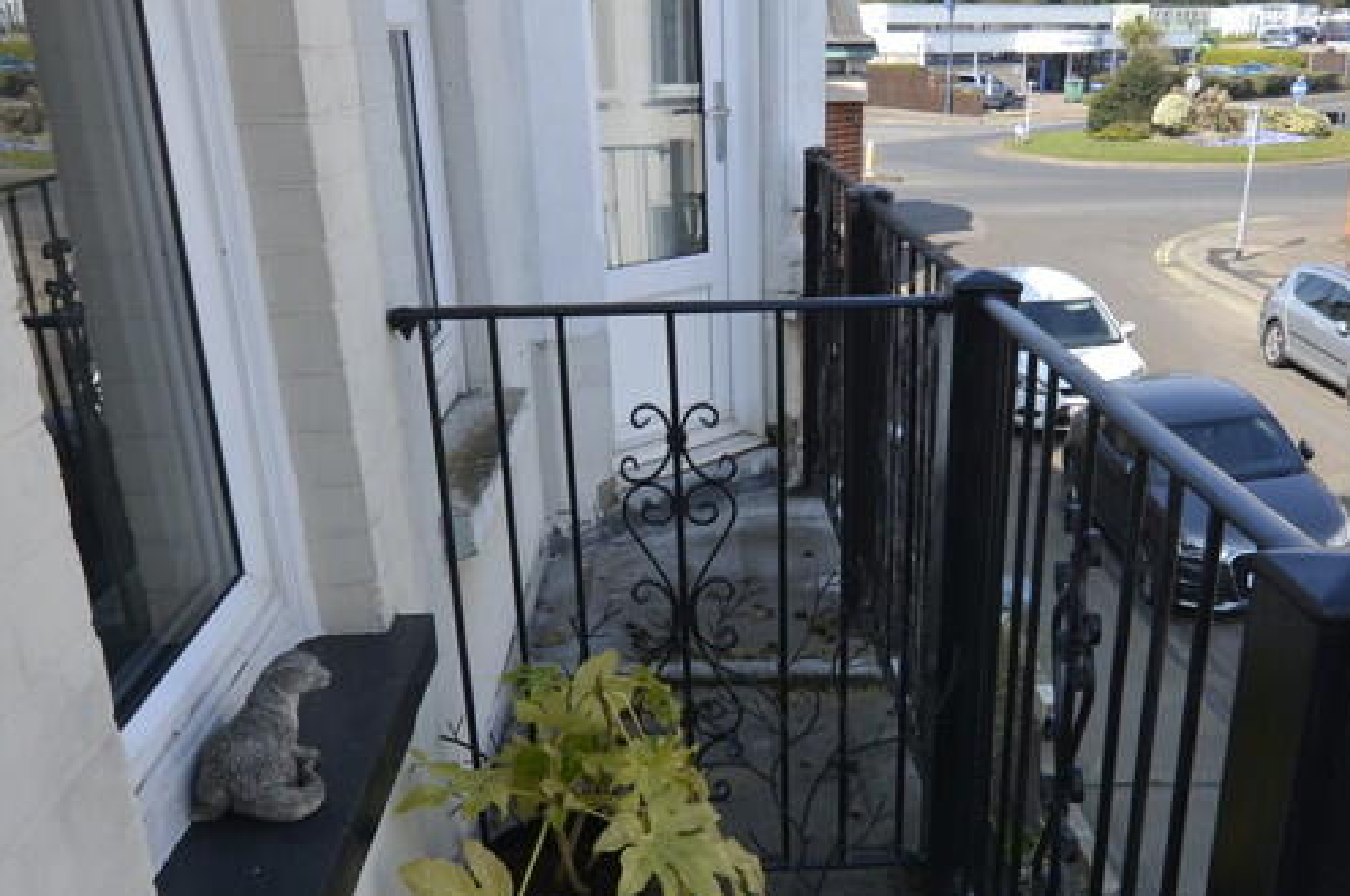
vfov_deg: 38.2
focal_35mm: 34
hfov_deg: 55.6
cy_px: 613
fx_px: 1274
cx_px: 778
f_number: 8
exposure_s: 1/250
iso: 200
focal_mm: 11
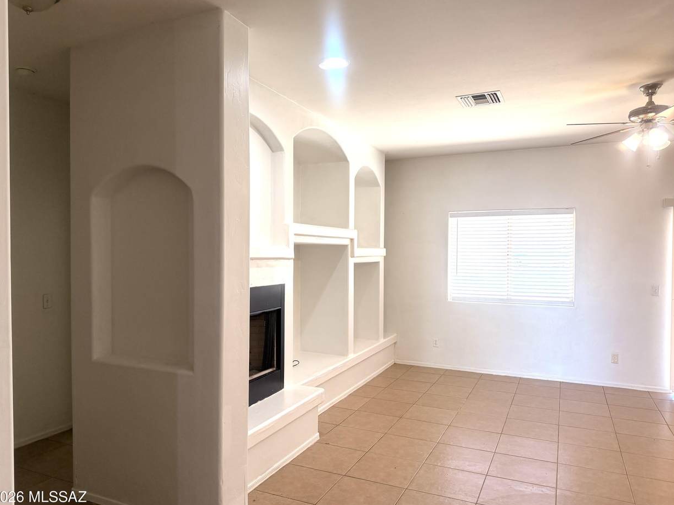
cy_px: 258
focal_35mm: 25
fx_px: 487
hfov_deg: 69.4
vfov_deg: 54.9
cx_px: 330
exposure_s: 1/195
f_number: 1.78
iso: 160
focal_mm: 6.76
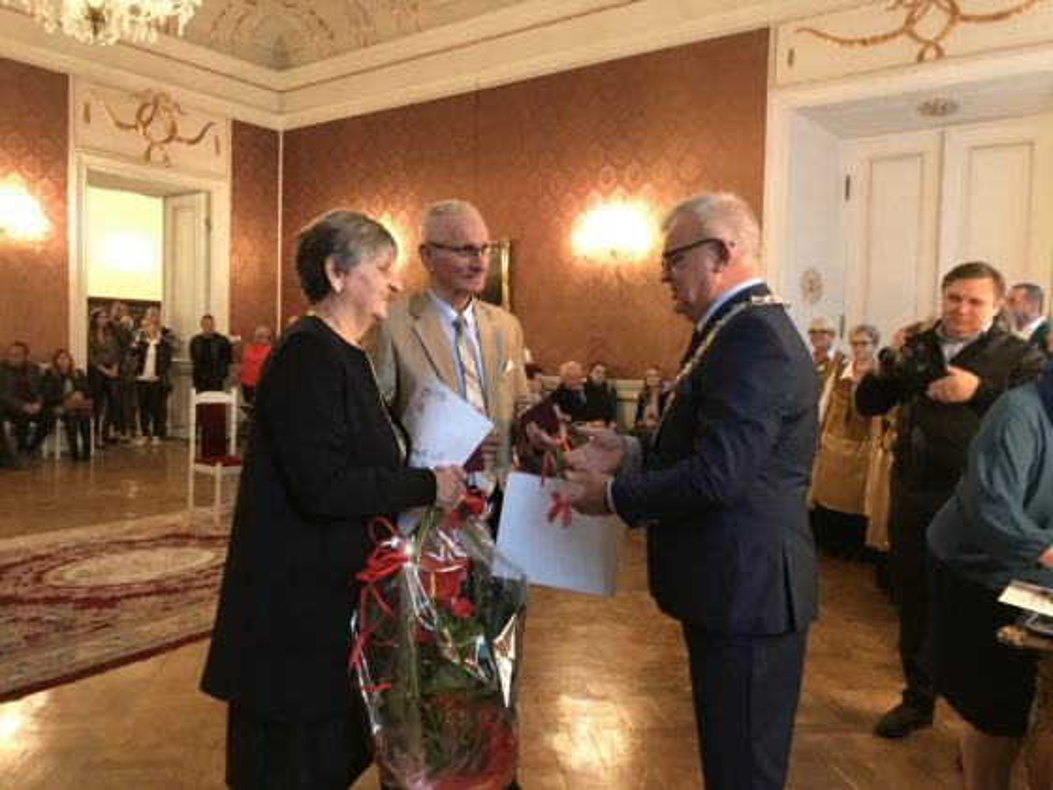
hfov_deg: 63.4
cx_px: 526
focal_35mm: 28
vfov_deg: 49.7
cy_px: 395
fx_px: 852
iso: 100
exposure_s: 1/17
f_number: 1.8
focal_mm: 3.99
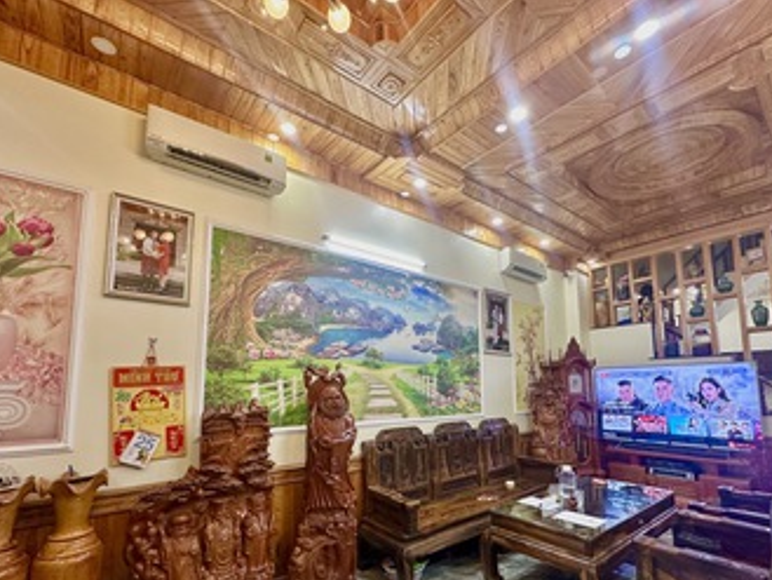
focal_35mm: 17
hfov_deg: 90.9
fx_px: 379
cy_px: 350
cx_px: 408
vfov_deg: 73.9
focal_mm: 2.22
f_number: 2.2
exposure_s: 1/50
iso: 250
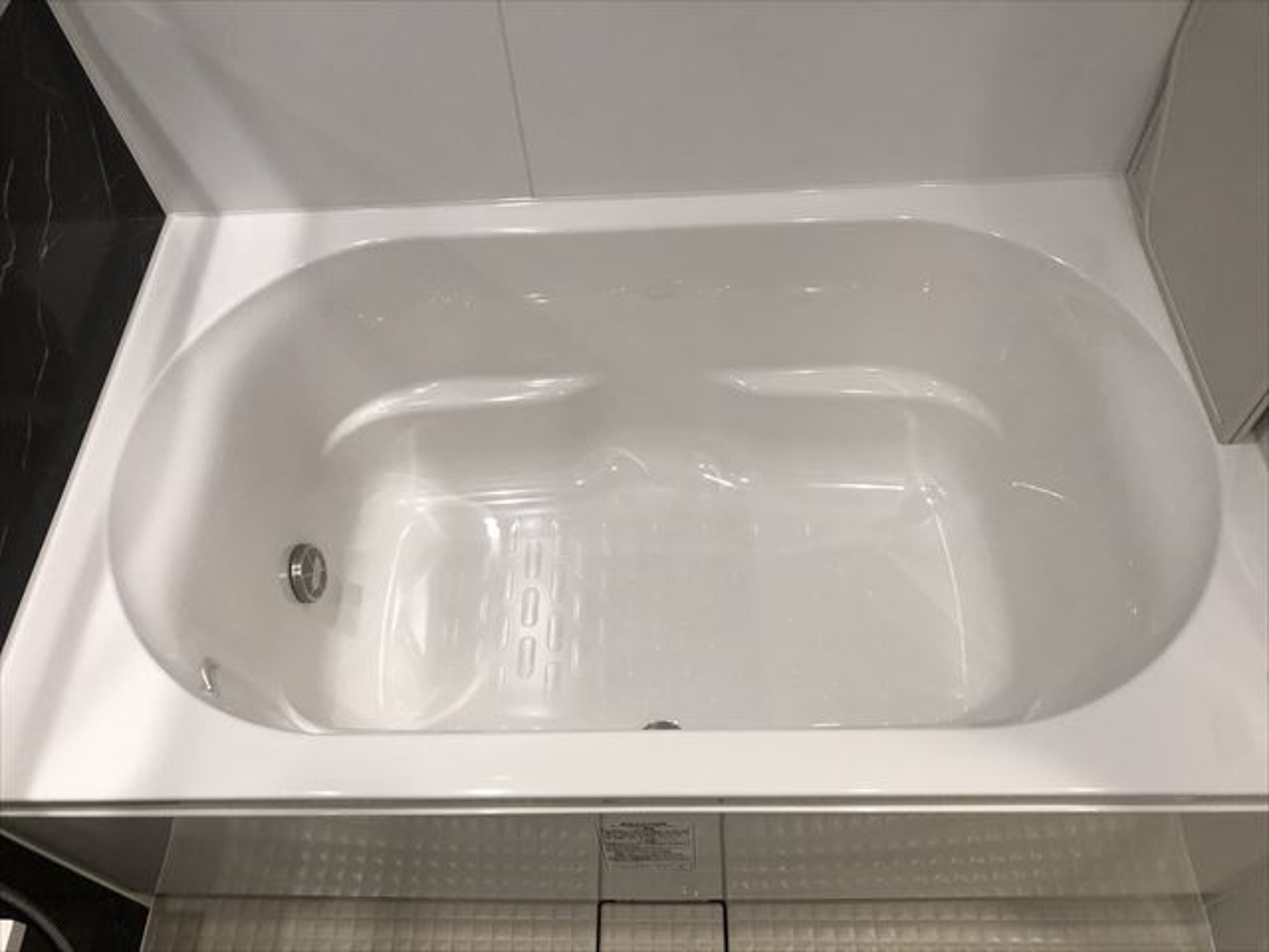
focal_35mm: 28
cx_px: 634
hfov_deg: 63.4
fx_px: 1026
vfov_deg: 49.7
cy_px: 476
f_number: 1.8
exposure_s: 1/33
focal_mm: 3.99
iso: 40
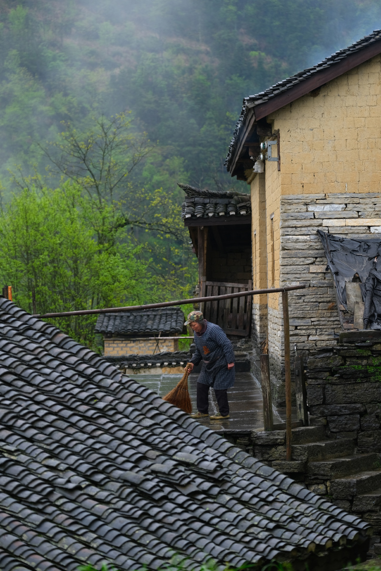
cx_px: 190
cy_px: 286
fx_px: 2000
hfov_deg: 10.9
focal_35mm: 126
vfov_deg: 16.3
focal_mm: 83.8
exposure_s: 1/160
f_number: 3.2
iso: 125
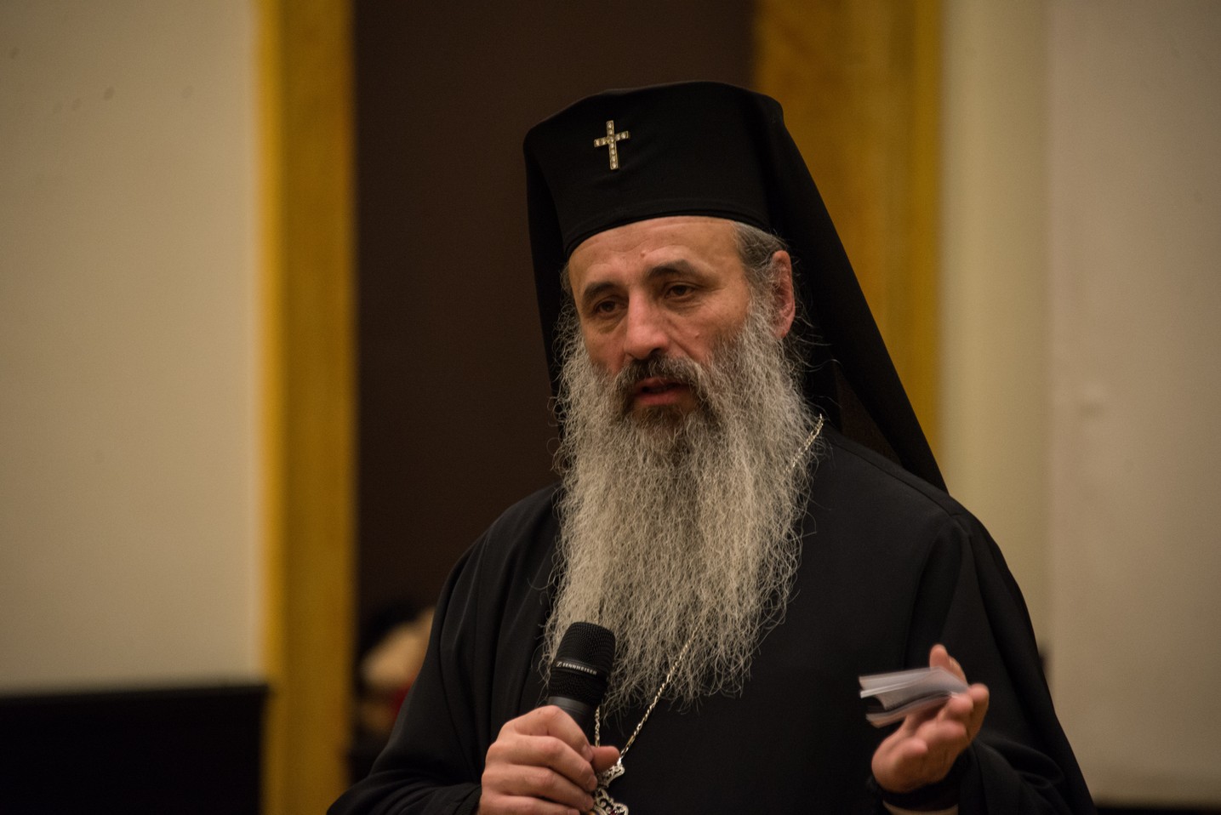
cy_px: 408
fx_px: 10179
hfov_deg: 6.9
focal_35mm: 300
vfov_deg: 4.6
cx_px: 610
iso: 3200
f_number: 5.6
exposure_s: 1/60
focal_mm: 300
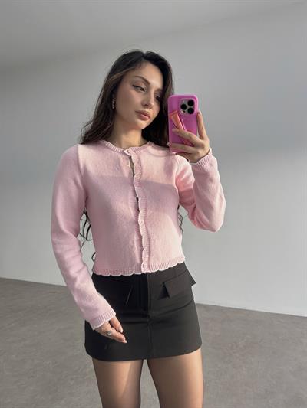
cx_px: 154
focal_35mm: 24
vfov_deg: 71.6
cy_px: 204
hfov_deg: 56.8
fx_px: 284
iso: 80
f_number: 1.78
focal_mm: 6.86
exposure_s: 1/121
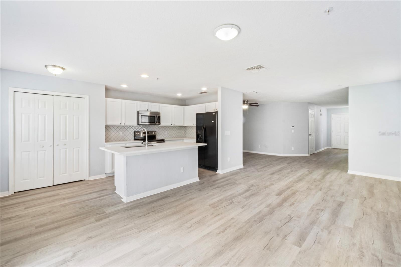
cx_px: 200
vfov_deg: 77.3
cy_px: 134
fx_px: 167
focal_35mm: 15
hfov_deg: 100.4
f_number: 20
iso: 320
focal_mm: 10
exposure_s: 1.3
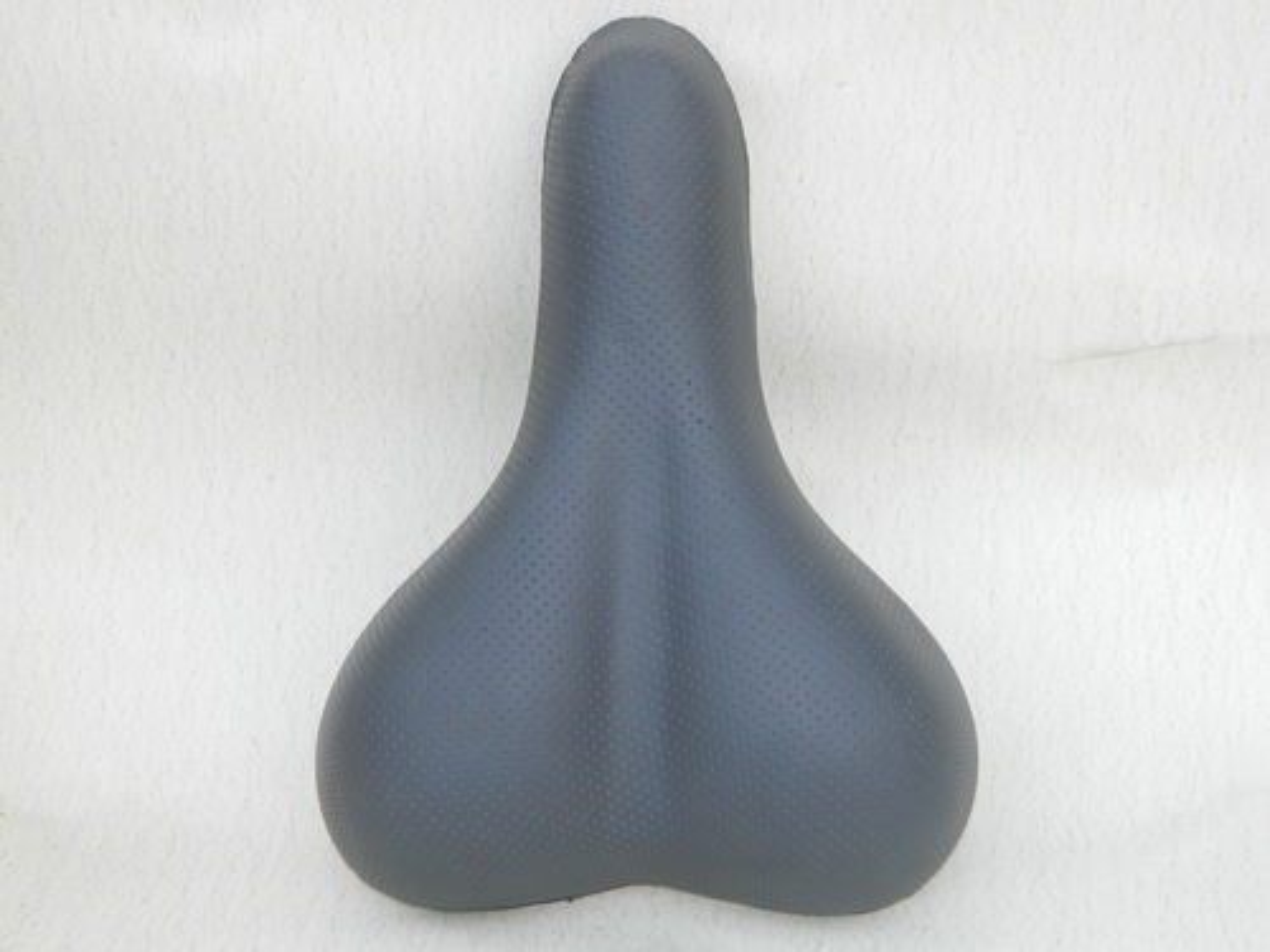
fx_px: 3082
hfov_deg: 23.3
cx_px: 635
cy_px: 476
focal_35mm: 84
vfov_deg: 17.6
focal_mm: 15.1
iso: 80
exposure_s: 1/125
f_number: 4.2
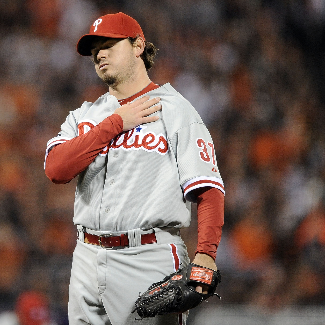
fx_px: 6788
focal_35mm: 639
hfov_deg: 2.7
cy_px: 162
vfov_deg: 2.7
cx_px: 92
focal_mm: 500
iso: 4000
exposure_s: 1/1000
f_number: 4
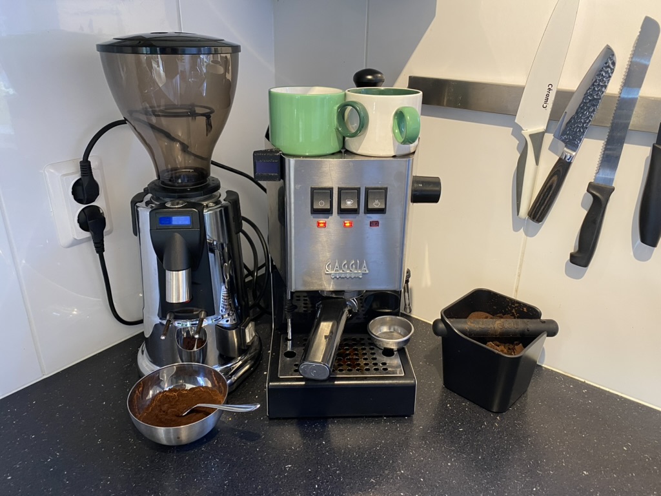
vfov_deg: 53.1
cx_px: 330
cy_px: 248
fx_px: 496
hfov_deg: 67.3
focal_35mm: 26
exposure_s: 1/50
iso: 125
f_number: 1.8
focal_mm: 4.25
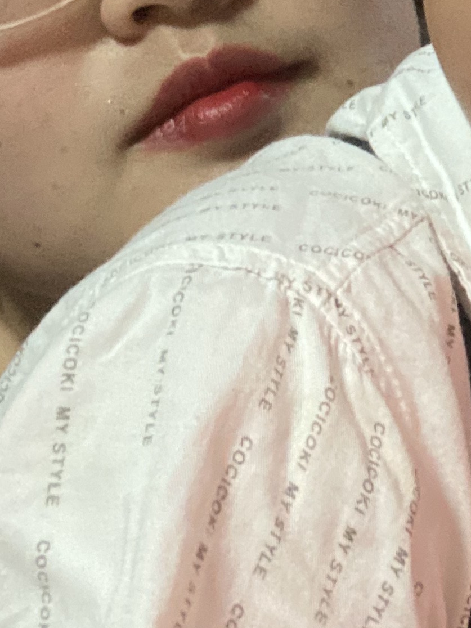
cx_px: 634
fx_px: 1506
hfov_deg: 16.7
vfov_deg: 22.1
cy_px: -91
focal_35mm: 83
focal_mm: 2.71
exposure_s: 1/30
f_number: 2.2
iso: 400
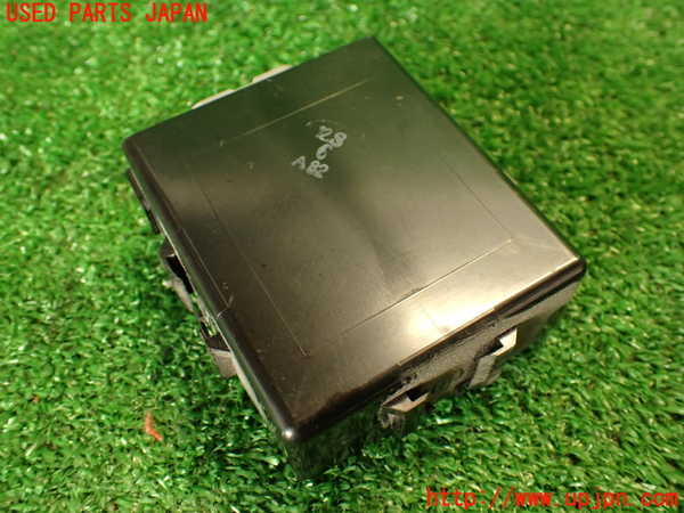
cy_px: 256
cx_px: 342
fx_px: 632
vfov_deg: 44.2
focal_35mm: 32
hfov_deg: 56.8
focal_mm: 5.79
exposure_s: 1/30
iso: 320
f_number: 2.4
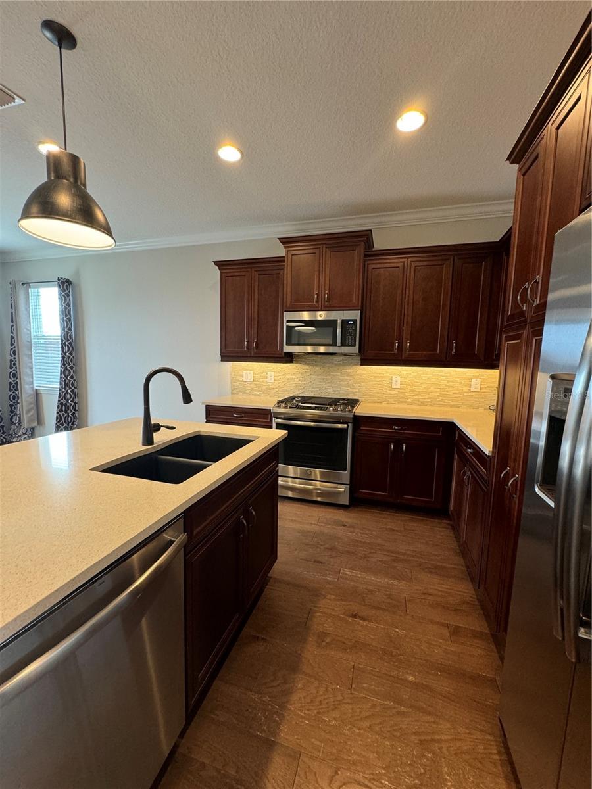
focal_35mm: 14
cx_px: 296
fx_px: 319
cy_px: 394
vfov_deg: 102.1
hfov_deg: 85.7
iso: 200
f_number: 2.2
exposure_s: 1/60
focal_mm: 2.22
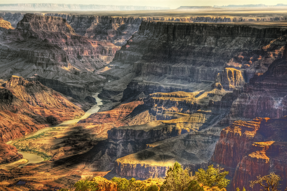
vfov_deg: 15.2
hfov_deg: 22.6
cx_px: 144
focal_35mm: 90
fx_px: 717
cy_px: 96
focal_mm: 60
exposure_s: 1/320
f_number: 9
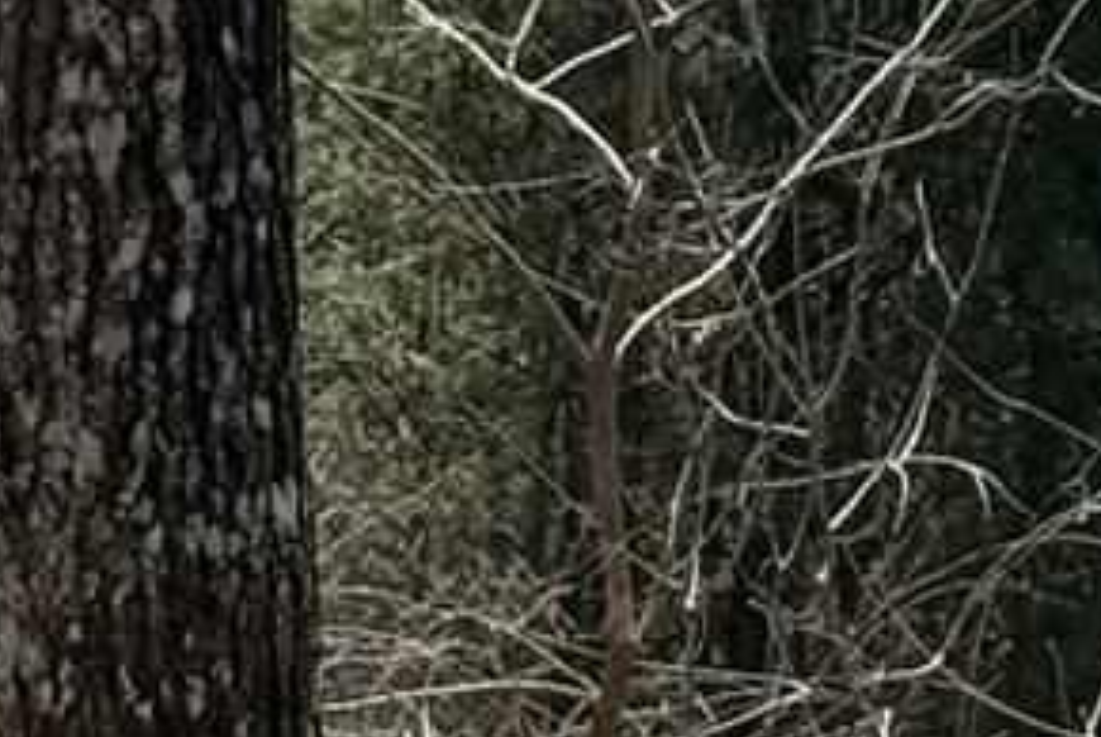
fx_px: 10776
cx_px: 308
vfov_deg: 3.9
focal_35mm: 352
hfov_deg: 5.8
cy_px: 331
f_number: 1.78
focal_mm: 6.76
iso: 64
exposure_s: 1/1838
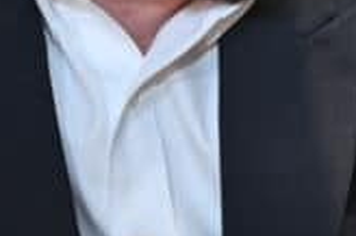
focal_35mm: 194
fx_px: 1916
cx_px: 399
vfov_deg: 7.0
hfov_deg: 10.5
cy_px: -92
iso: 1600
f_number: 7.1
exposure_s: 1/125
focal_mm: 31
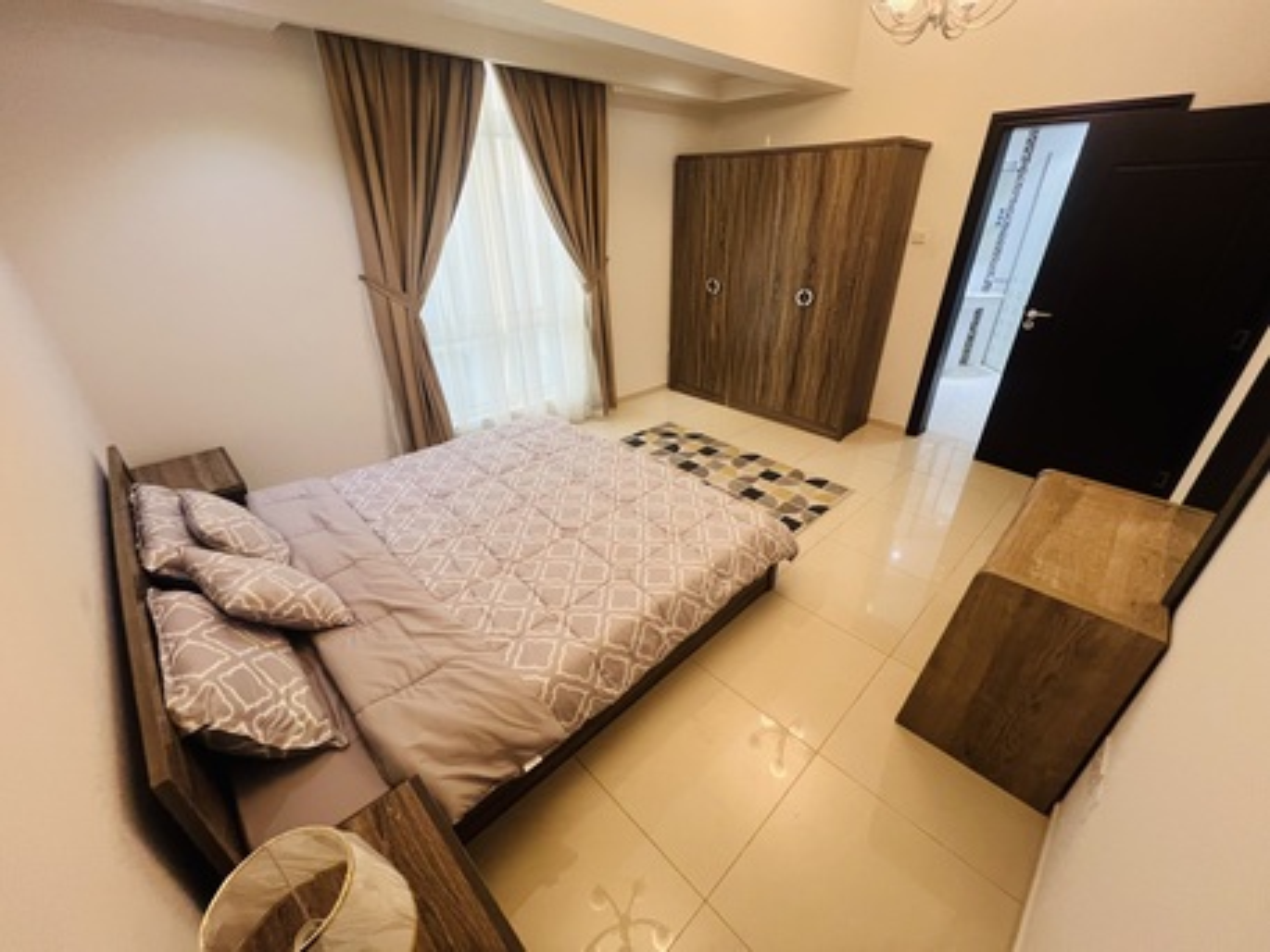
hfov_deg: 106.2
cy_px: 476
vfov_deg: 89.9
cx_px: 635
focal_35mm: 13
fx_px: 477
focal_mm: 1.57
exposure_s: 1/50
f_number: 1.8
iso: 160
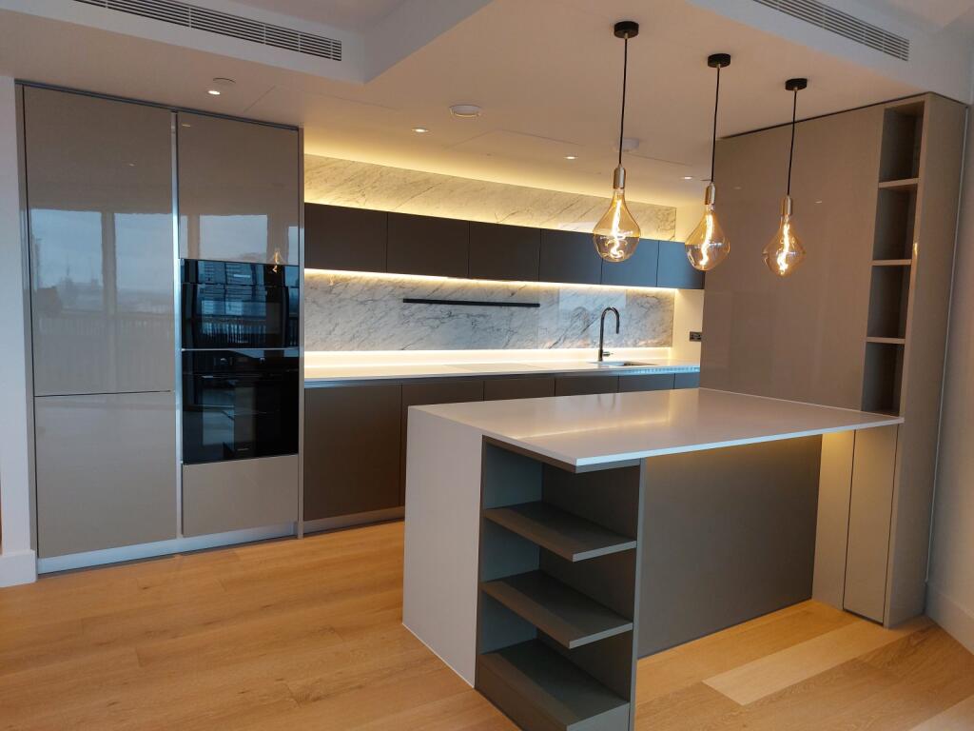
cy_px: 366
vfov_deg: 56.8
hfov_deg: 71.6
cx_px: 487
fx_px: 675
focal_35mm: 24
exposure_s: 1/120
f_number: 1.8
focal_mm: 5.23
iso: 100
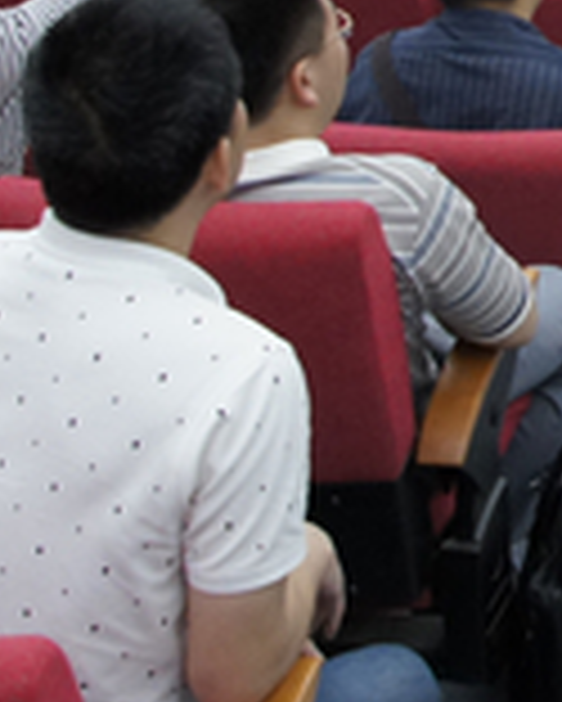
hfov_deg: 11.9
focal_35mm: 115
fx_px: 2389
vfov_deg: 15.8
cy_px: -232
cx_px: 1128
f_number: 5
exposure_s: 1/80
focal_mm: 16
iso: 1600
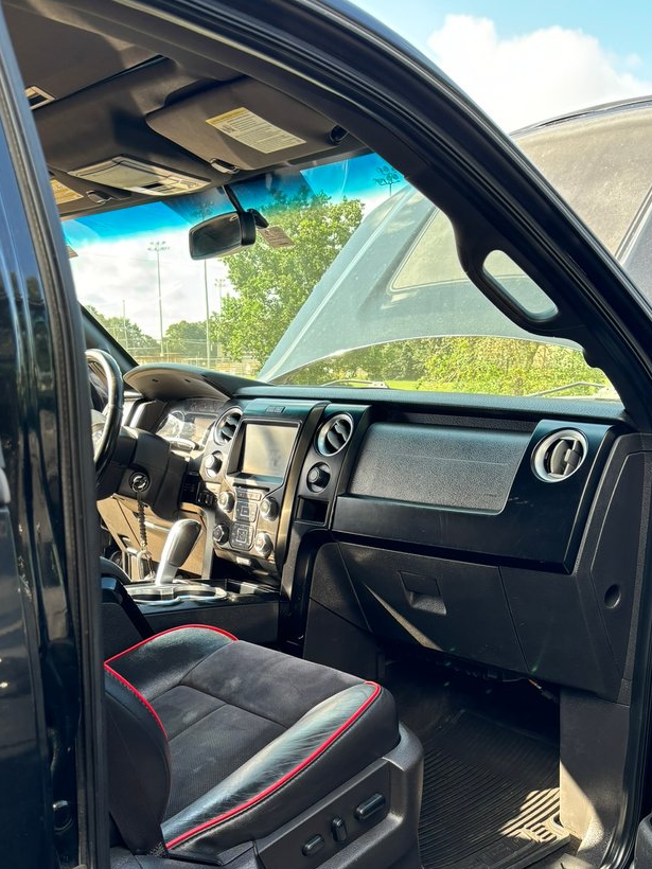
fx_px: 904
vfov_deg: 50.3
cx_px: 351
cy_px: 593
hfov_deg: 39.6
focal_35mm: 36
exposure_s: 1/128
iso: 32
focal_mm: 5.96
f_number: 1.6
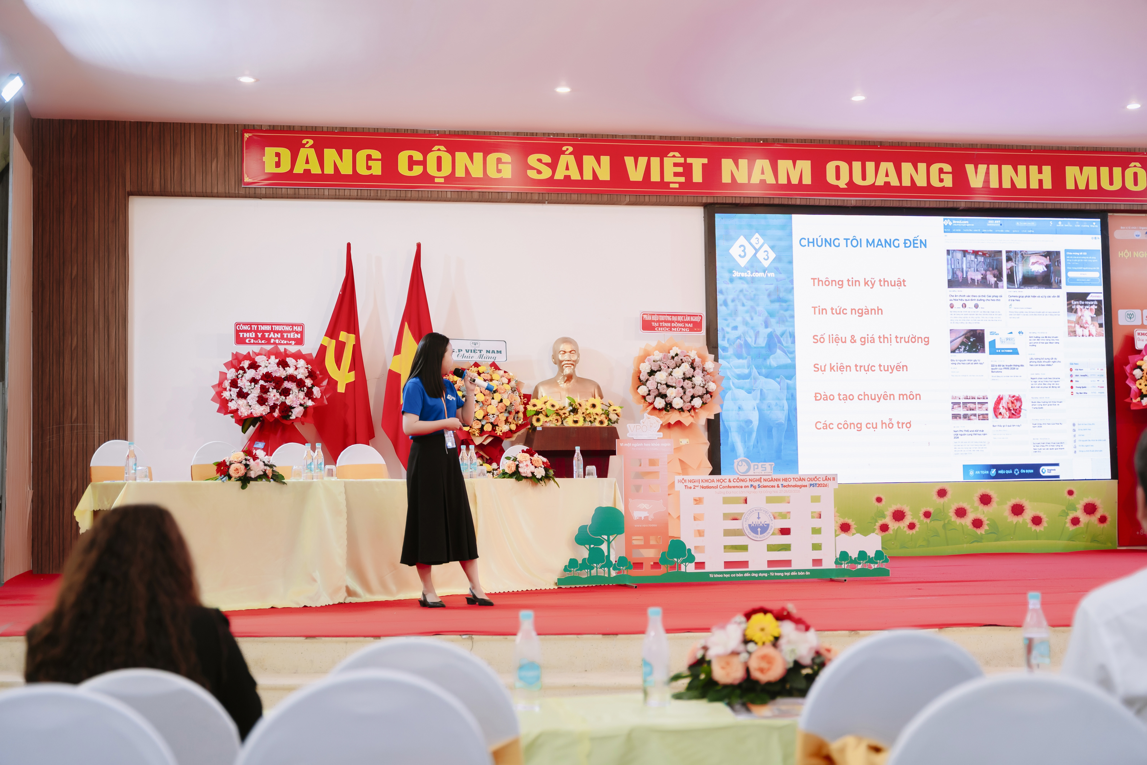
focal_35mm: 48
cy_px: 382
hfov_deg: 40.8
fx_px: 1542
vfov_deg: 27.9
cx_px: 574
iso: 800
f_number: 2.8
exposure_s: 1/125
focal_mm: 48.4
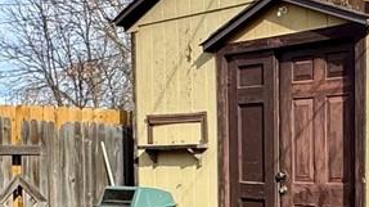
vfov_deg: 13.9
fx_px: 831
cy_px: 234
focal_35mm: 85
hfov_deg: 24.6
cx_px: 300
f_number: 2.2
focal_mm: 2.22
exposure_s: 1/1299
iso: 50
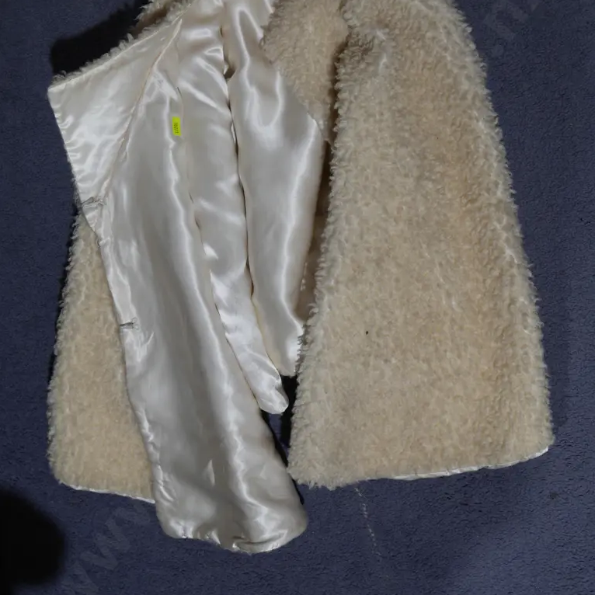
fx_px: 1011
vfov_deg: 32.8
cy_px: 295
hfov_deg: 32.8
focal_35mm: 52
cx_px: 297
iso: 200
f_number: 4.7
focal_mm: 22
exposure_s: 1/60
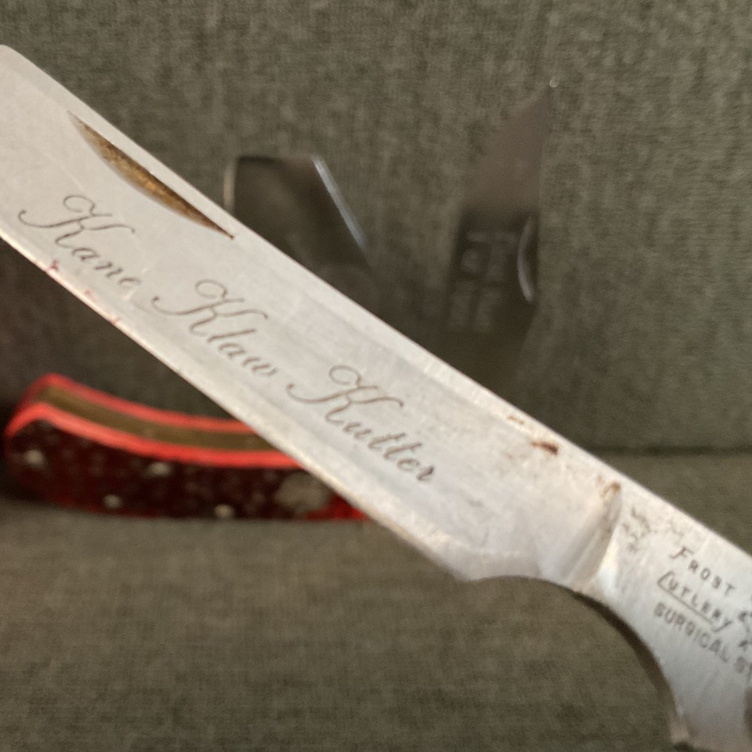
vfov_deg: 47.2
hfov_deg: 46.6
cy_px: 380
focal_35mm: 35
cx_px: 266
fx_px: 860
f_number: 1.8
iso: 160
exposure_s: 1/60
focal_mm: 3
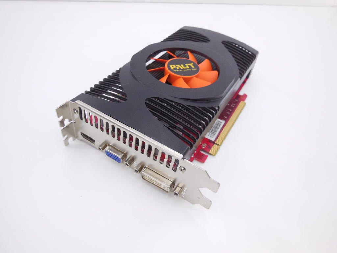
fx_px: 243
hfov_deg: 69.4
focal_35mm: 25
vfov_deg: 54.9
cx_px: 168
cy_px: 126
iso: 125
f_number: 3.1
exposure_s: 1/60
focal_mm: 4.5
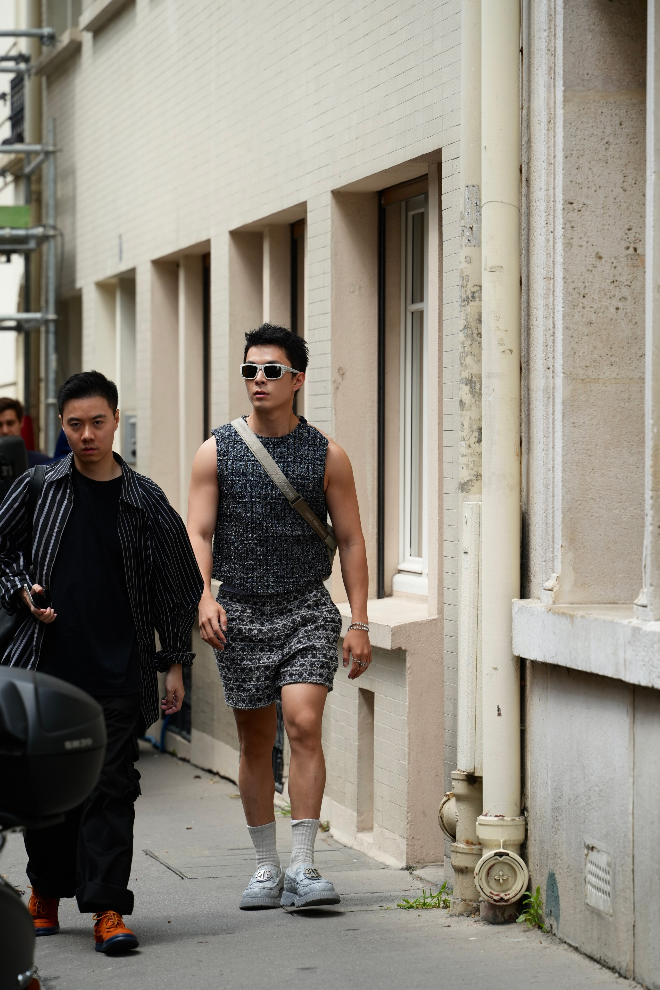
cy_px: 495
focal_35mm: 180
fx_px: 4950
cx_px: 330
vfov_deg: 11.4
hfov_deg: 7.6
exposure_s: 1/320
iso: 200
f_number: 5.6
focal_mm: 180
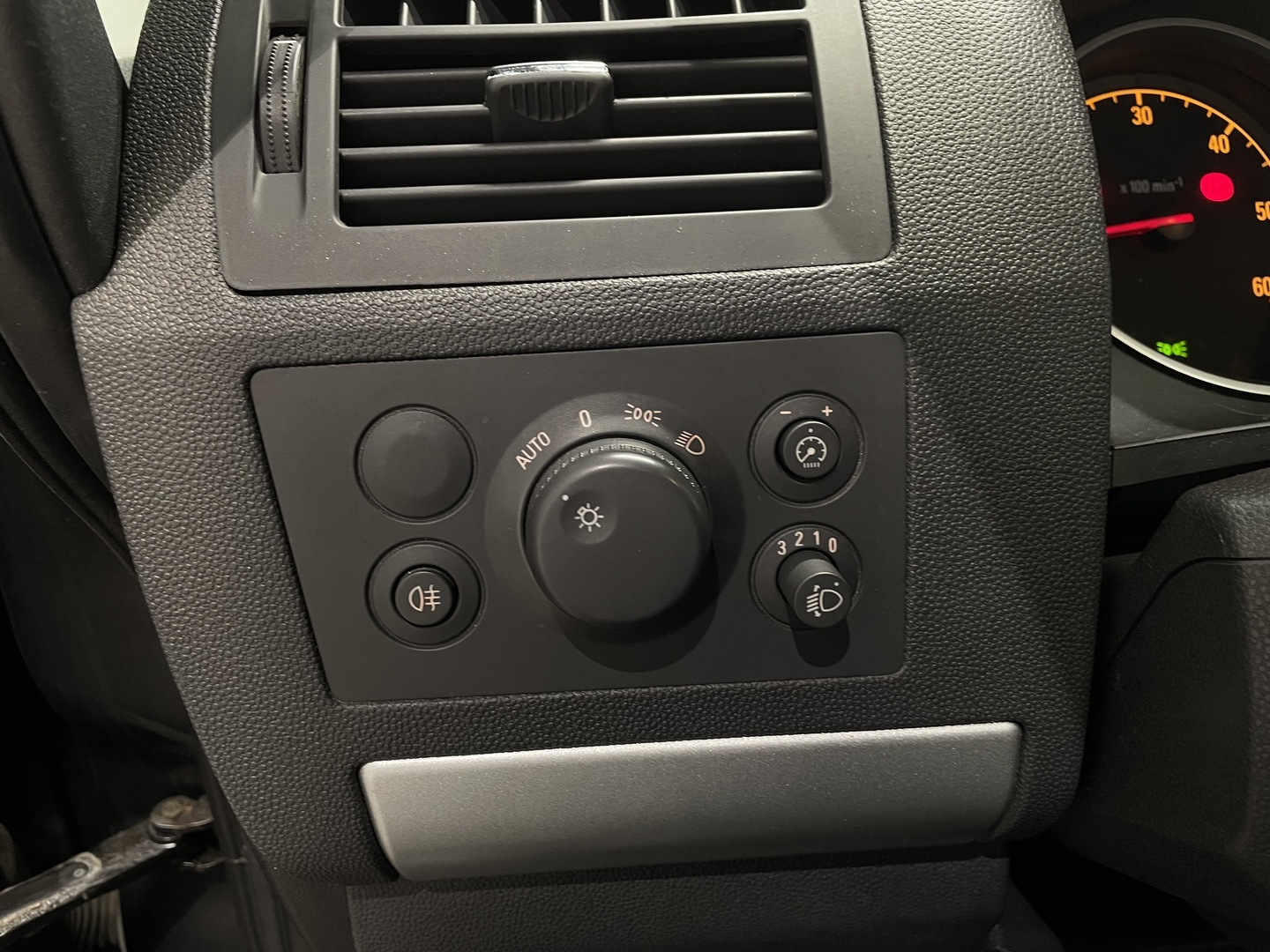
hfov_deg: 67.3
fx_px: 954
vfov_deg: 53.1
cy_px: 476
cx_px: 635
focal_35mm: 26
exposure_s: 1/50
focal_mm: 4.2
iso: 250
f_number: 1.6
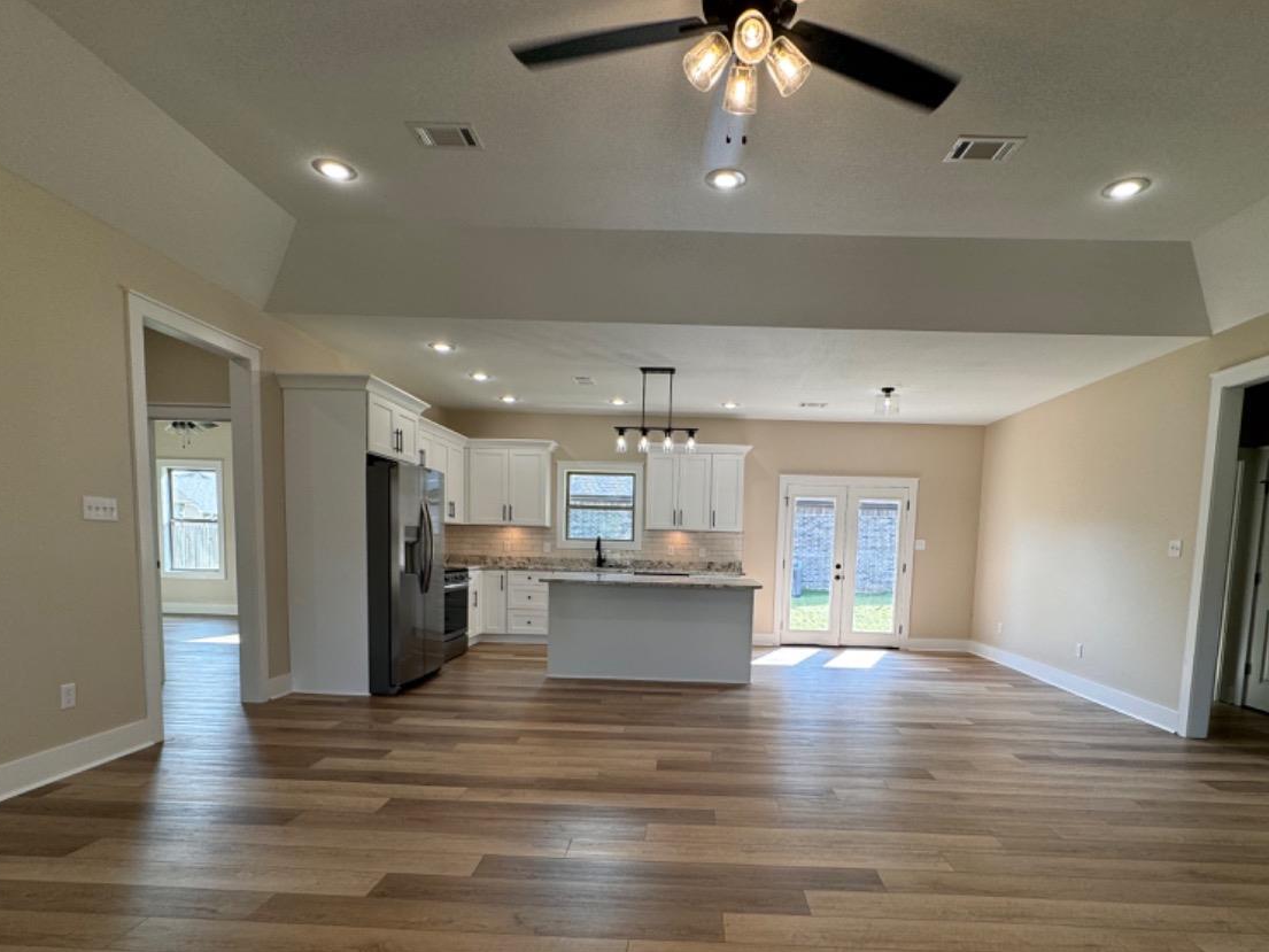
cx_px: 679
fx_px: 697
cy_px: 608
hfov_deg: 84.5
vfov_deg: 67.4
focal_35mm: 19
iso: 50
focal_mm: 2.22
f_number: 2.2
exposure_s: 1/120
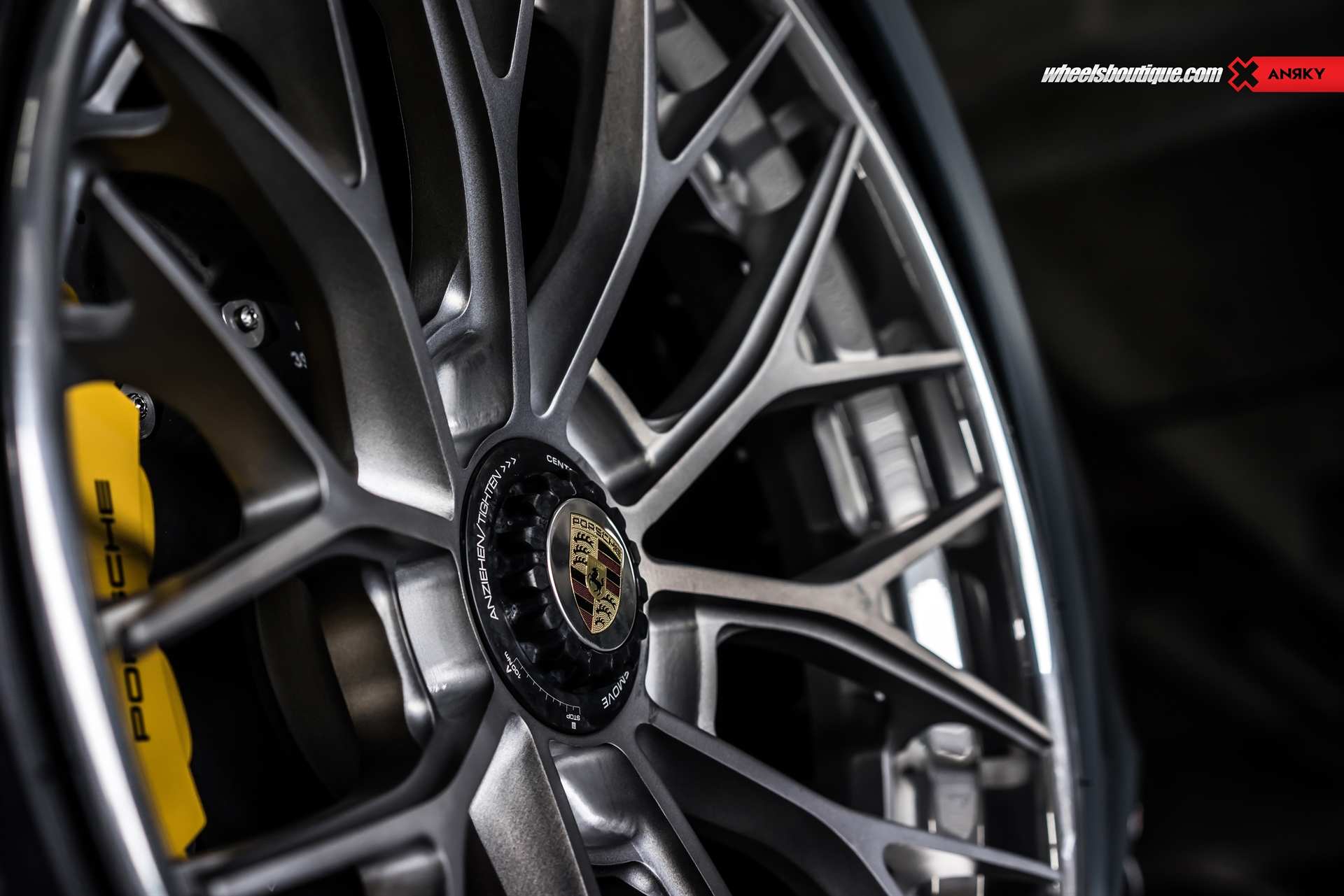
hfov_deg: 36.2
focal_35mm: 55
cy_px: 448
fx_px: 2054
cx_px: 672
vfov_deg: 24.6
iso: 400
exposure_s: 1/60
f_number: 4
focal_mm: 55
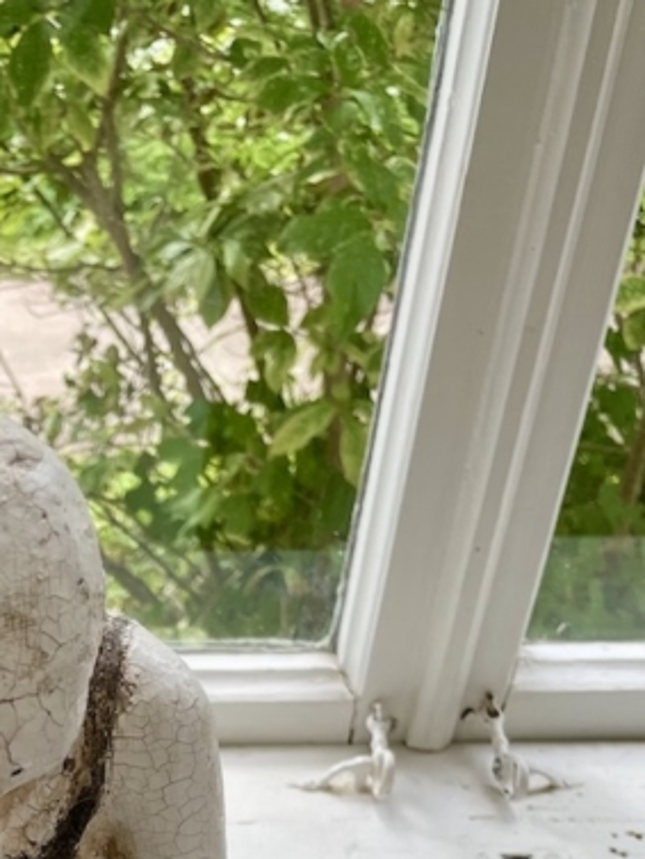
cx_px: -88
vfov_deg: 23.7
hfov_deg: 19.7
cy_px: 1160
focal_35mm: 71
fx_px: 1763
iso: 32
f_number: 1.6
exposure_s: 1/254
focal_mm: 4.2
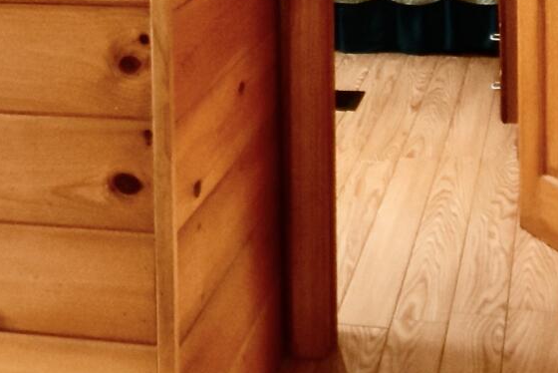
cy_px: -134
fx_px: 1432
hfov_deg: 21.9
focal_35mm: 92
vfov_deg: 14.1
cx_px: 165
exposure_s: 1/100
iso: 800
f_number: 5
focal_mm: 11.5
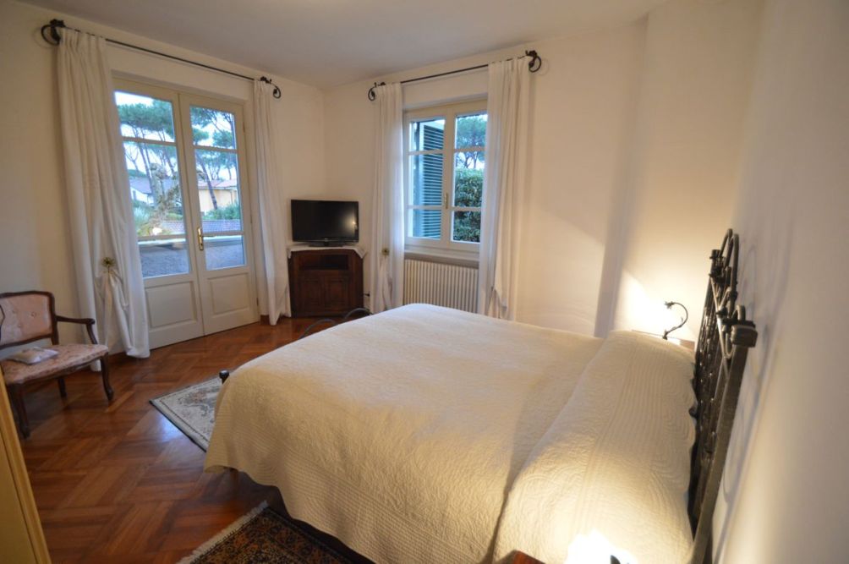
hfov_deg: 100.5
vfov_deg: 77.2
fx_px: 353
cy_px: 282
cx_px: 424
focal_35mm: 15
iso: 1100
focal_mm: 10
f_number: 3.5
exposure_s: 1/60
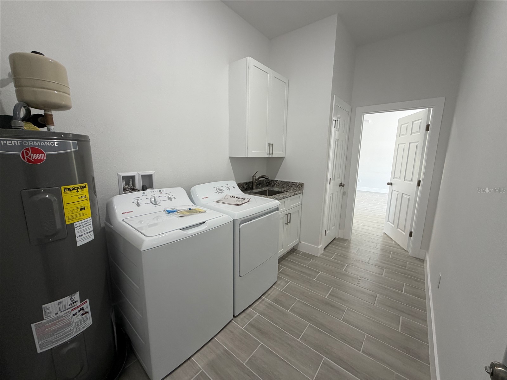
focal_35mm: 14
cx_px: 254
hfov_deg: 102.1
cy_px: 190
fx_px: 205
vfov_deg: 85.7
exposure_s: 1/60
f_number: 2.2
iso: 200
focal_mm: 2.22
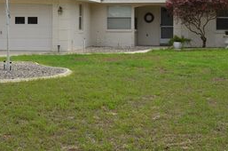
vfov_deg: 17.7
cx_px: 112
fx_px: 480
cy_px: 29
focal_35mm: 76
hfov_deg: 26.7
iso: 100
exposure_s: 1/250
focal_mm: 26
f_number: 8
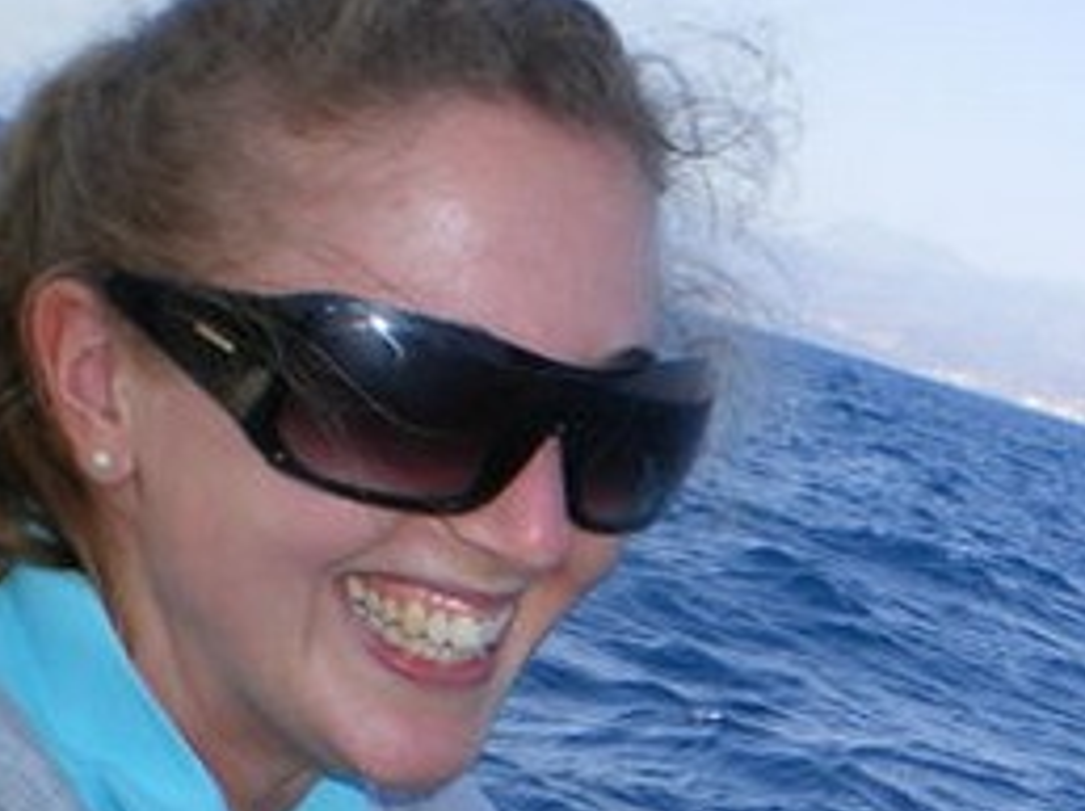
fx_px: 2756
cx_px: 1249
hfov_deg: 21.0
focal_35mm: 88
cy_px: 912
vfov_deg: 16.2
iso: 50
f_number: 4.6
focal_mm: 6.3
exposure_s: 1/250
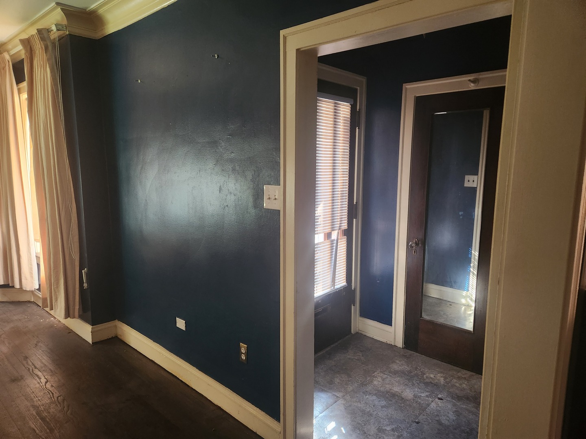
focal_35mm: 23
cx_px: 293
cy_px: 220
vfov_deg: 58.9
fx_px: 389
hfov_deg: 73.9
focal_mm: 5.4
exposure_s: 1/40
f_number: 1.8
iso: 500
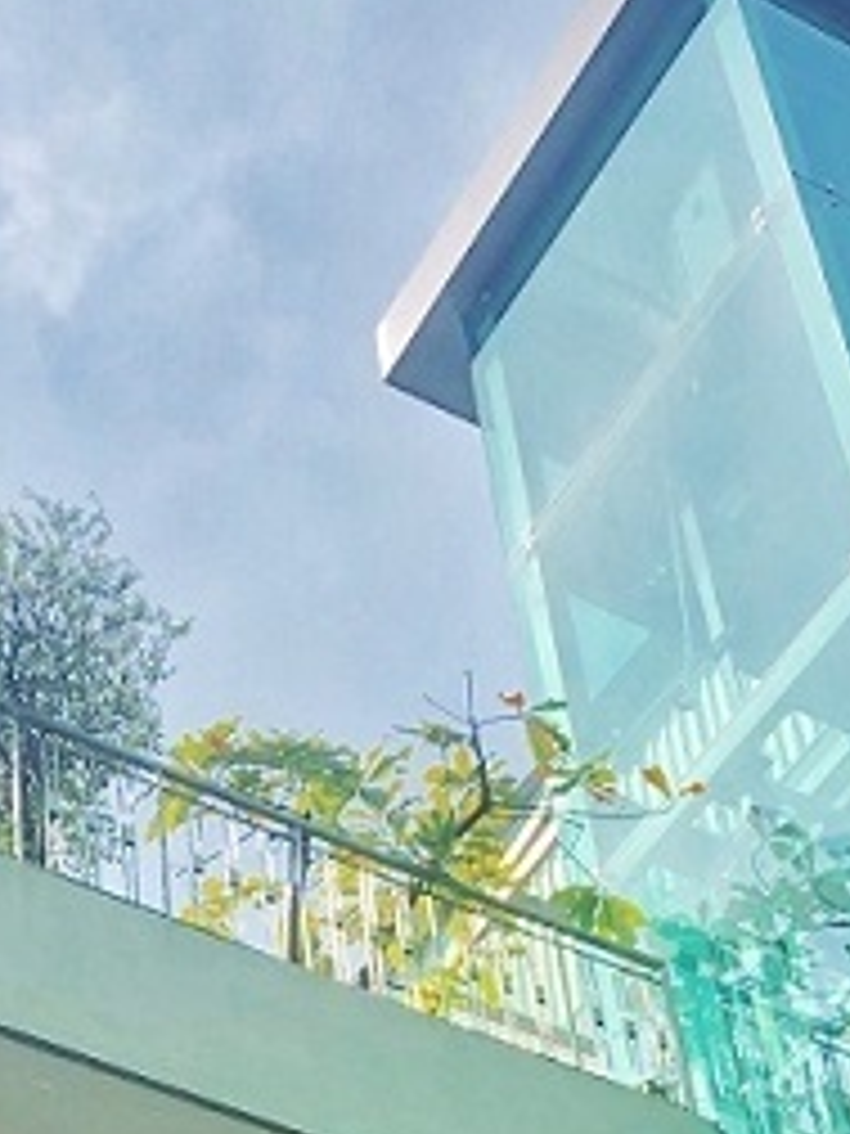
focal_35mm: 86
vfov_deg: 20.5
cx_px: 187
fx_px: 2816
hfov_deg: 17.0
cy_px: 1537
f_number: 1.8
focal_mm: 4
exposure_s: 1/1548
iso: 20
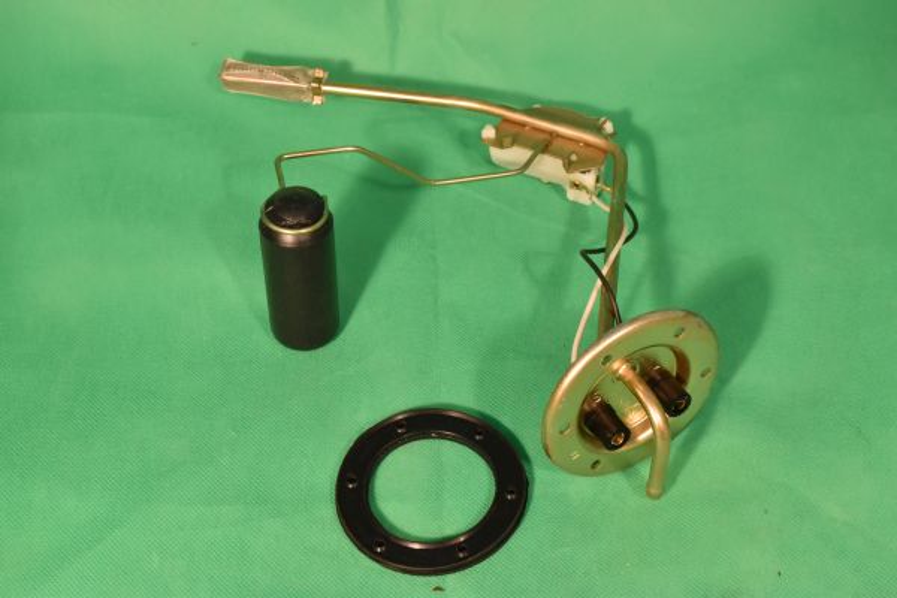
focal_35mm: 57
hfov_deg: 35.1
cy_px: 299
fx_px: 1420
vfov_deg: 23.8
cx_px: 448
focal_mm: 38
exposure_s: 1/60
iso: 1600
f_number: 16
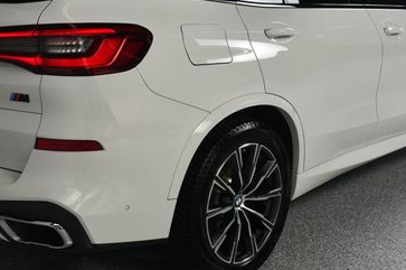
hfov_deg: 33.4
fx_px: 676
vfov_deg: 22.5
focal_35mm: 60
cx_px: 173
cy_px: 101
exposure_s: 1/160
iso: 100
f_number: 13
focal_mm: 23
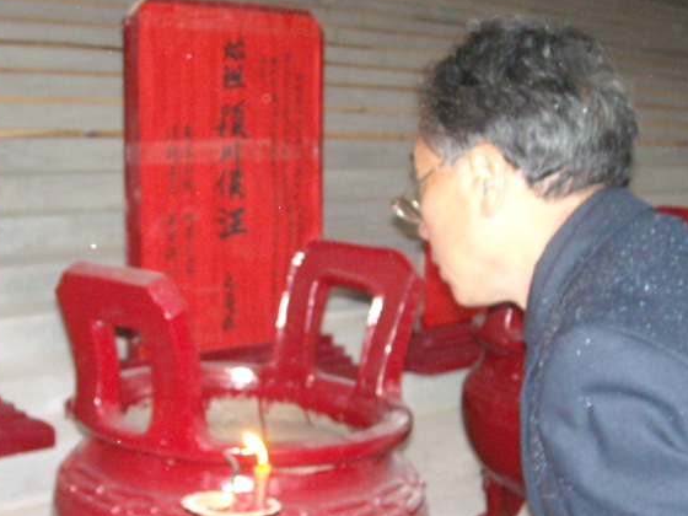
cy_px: 362
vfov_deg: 22.8
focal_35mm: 64
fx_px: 1272
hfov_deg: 30.1
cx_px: 259
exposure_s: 1/60
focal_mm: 5.7
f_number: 2.8
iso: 400
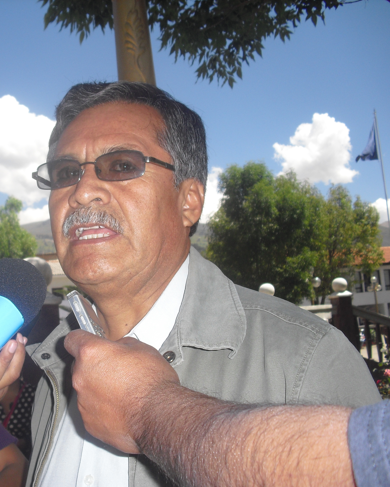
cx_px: 85
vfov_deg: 39.5
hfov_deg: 31.4
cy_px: 244
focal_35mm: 47
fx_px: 678
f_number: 3.1
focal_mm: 6.3
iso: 100
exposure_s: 1/1000
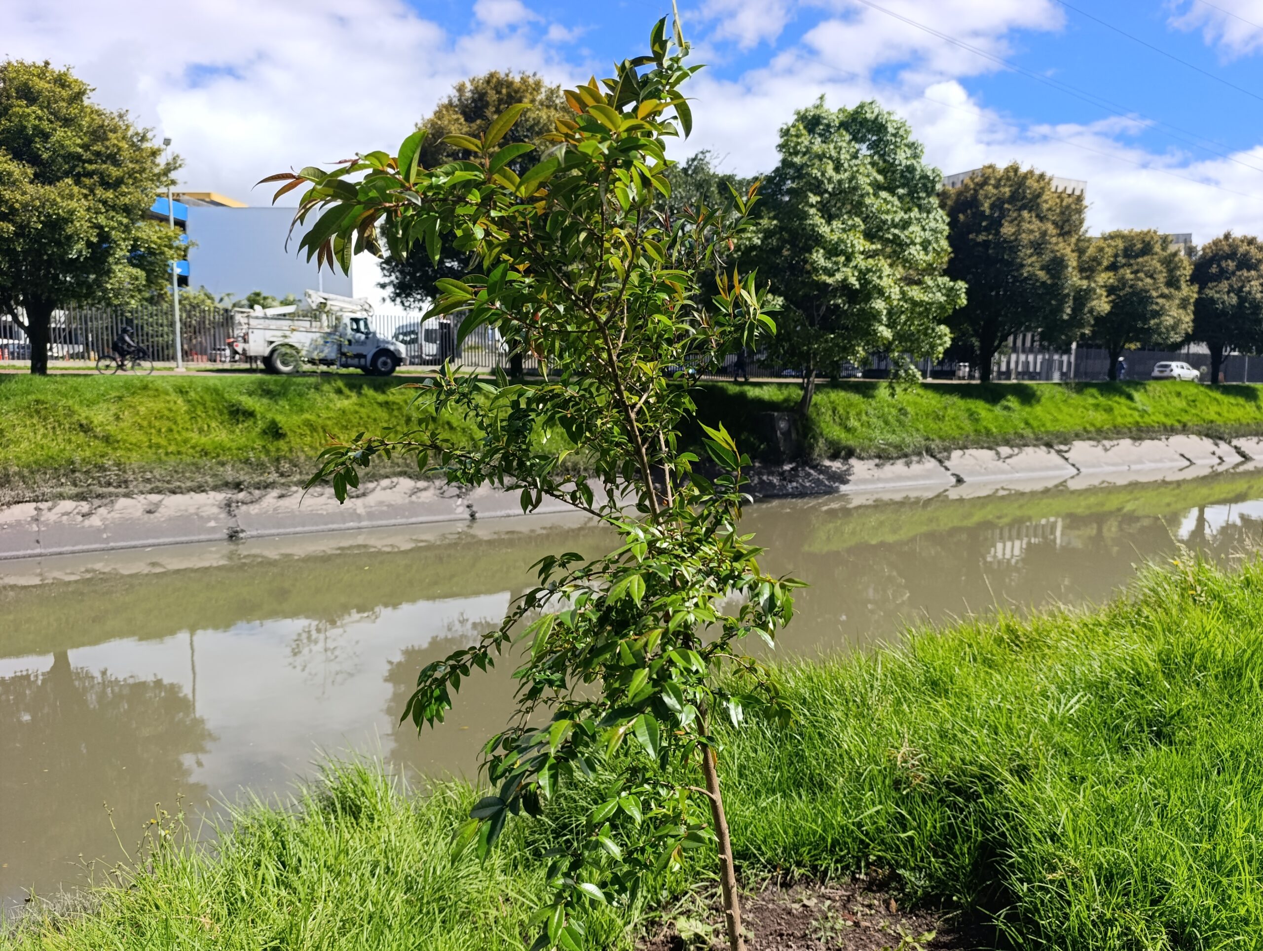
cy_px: 476
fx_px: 840
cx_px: 632
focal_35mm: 23
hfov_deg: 73.8
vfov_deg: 59.0
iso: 50
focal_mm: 6.14
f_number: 1.6
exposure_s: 1/784
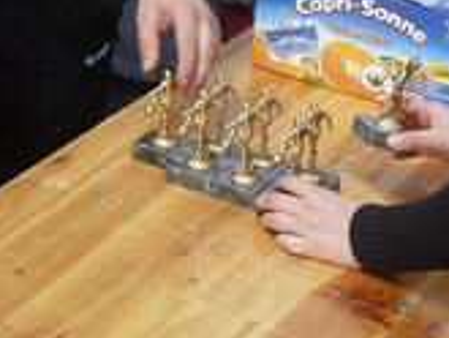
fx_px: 1376
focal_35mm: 106
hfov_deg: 15.4
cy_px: -206
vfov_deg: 13.0
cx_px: -405
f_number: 4
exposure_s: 1/400
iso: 80
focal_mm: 4.1
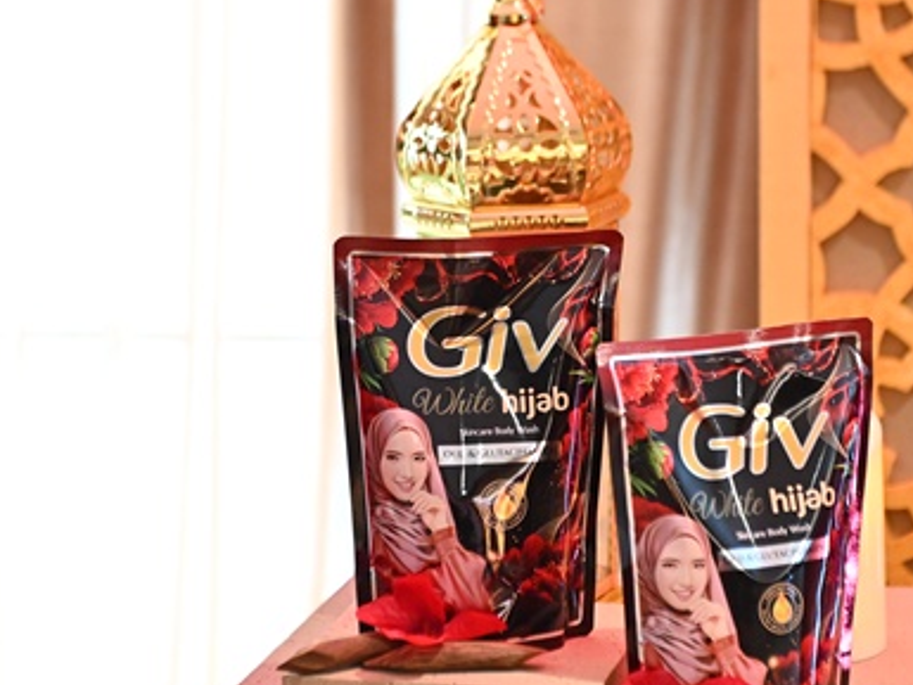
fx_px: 3113
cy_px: 418
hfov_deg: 16.7
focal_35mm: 118
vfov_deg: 12.6
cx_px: 492
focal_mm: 70
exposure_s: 1/160
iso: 3200
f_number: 3.2
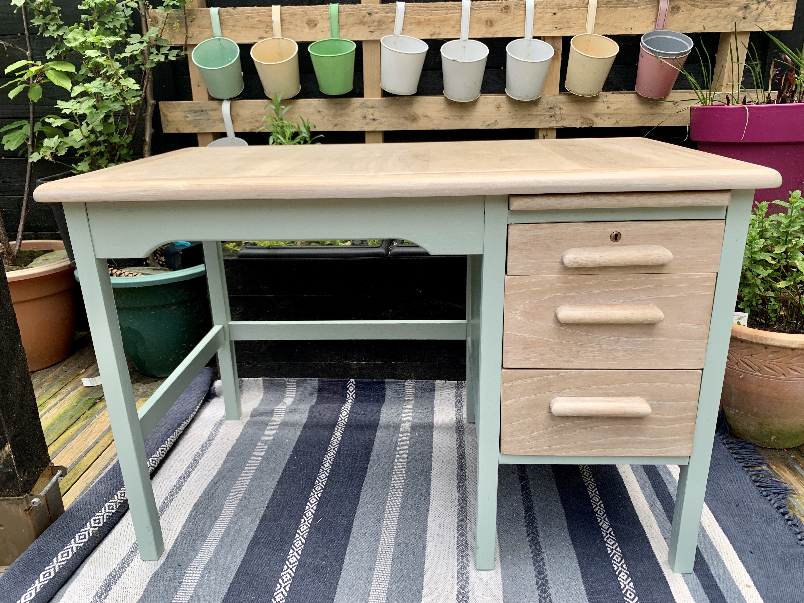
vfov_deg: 53.1
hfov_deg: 67.3
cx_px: 402
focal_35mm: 26
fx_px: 604
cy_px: 302
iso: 25
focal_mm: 4.25
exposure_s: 1/362
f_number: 1.8
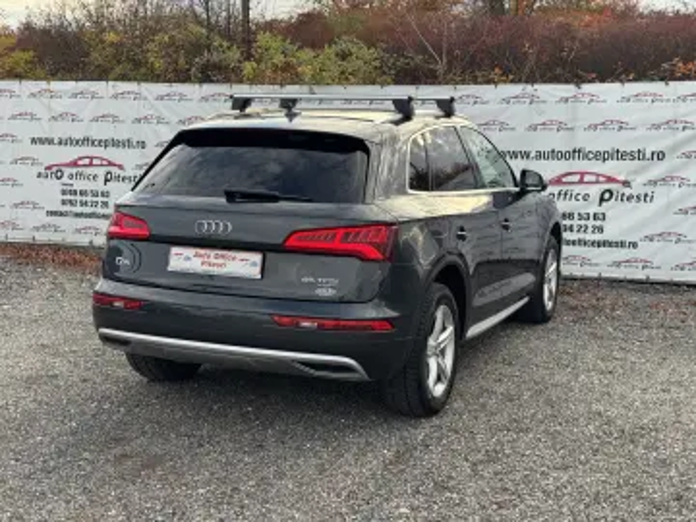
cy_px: 261
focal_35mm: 48
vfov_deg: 30.3
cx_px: 348
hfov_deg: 39.7
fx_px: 965
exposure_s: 1/588
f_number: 1.78
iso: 64
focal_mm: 6.76
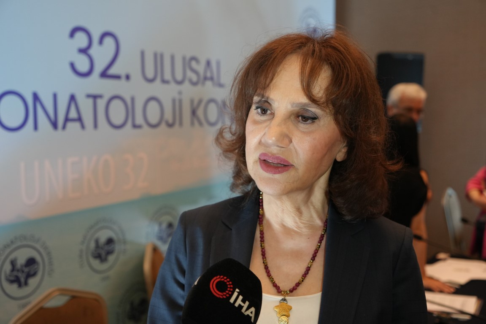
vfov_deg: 32.6
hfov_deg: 47.4
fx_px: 553
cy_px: 162
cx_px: 243
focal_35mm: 41
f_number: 4
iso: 2500
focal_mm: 41
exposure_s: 1/160
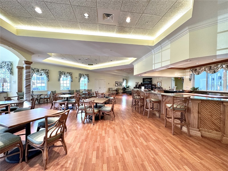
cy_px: 86
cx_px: 114
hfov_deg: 102.1
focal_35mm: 14
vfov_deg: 85.7
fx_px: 92
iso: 320
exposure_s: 1/120
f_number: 2.2
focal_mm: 2.22
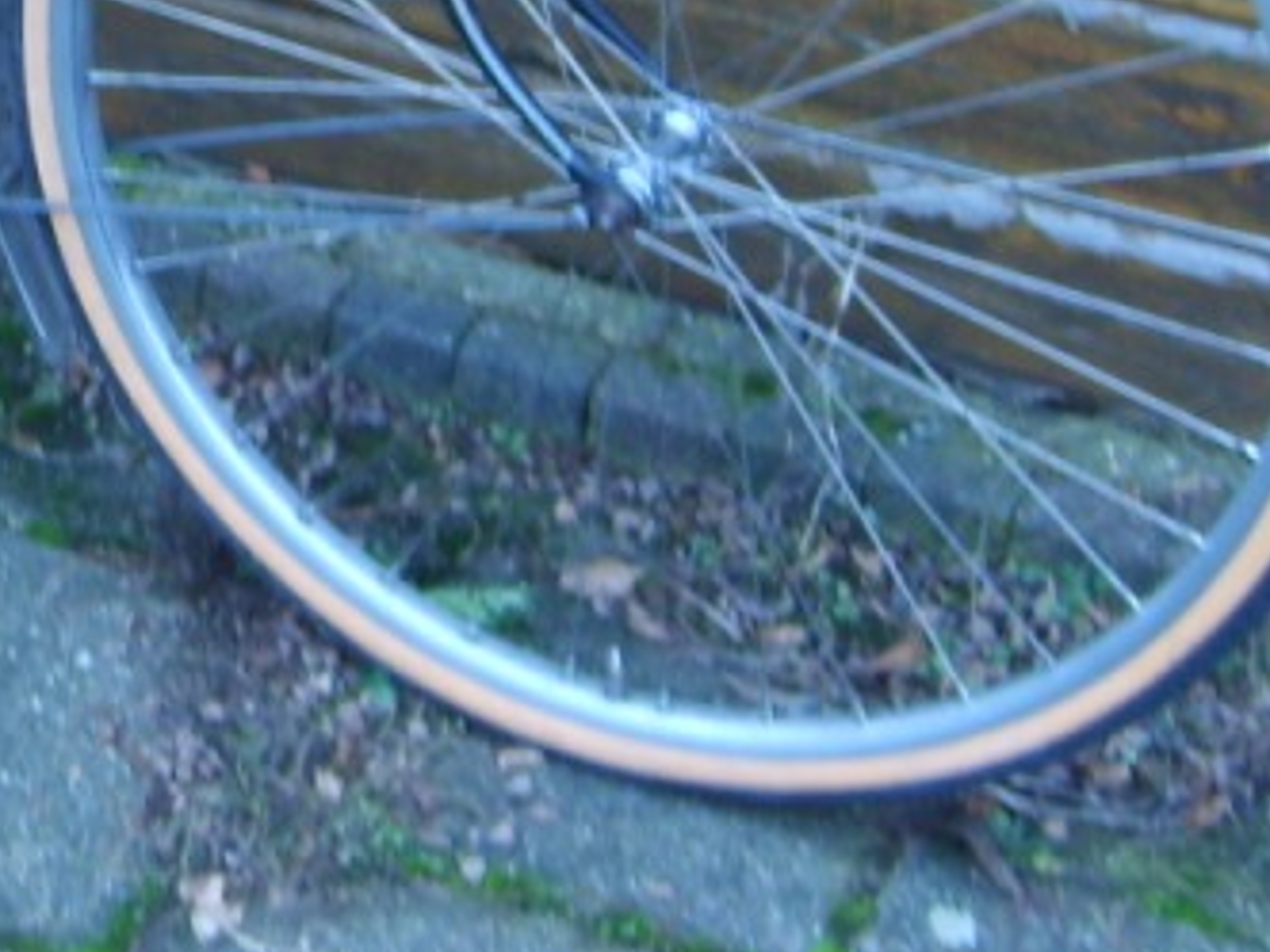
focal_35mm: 108
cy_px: -214
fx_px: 3962
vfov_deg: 13.3
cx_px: -222
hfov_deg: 17.4
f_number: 2.8
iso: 80
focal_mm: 5.8
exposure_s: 1/30
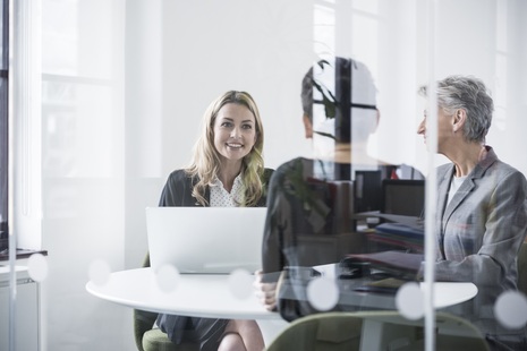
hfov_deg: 28.8
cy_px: 176
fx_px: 1025
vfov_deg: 19.5
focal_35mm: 70
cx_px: 264
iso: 320
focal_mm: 70
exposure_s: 1/100
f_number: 3.2
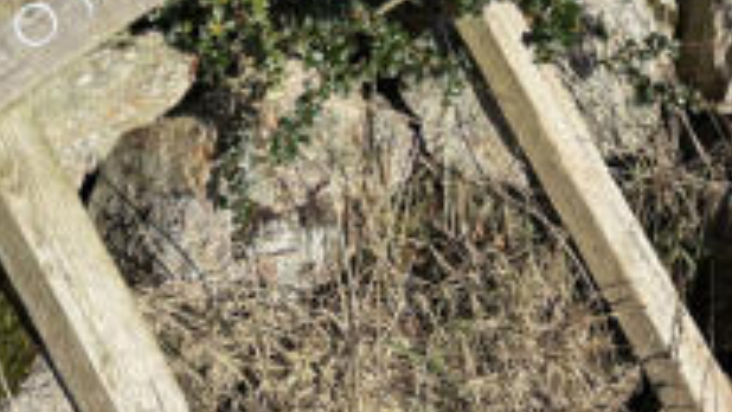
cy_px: -243
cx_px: 403
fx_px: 1553
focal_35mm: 80
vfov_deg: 14.0
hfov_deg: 26.5
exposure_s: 1/2857
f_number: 1.6
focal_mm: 5.96
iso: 50
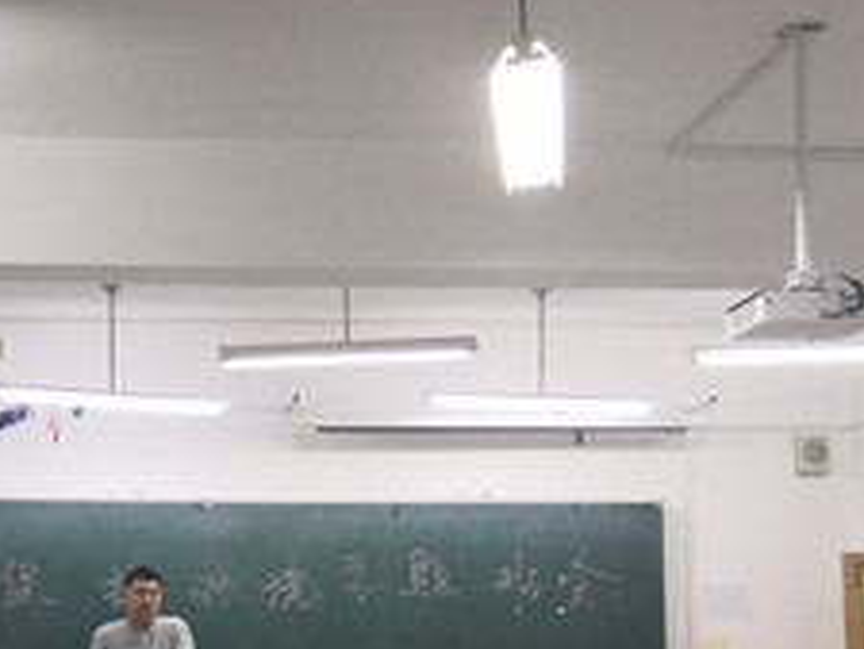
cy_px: 547
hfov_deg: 31.2
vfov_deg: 23.9
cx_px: 146
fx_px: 1498
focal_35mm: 60
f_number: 1.8
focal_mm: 3.95
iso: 200
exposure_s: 1/33.3
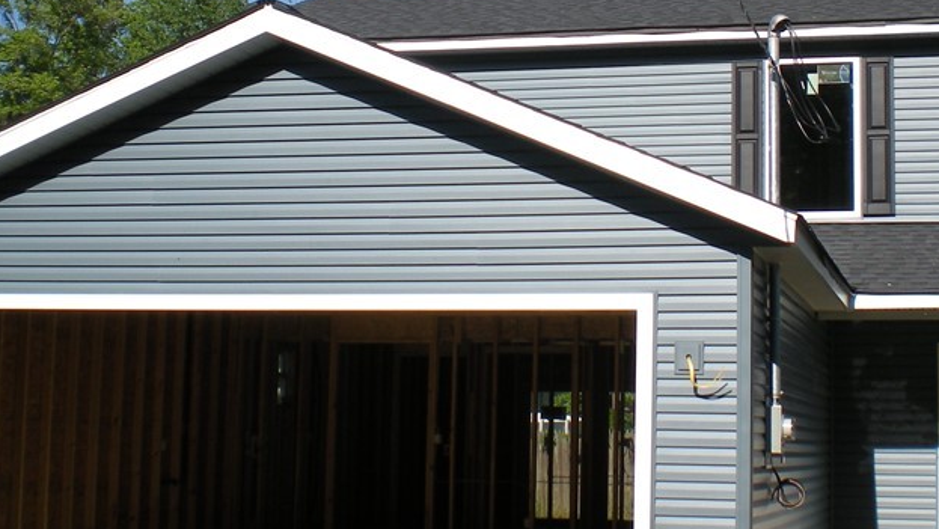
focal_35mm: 68
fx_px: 1694
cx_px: 570
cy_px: 173
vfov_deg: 17.7
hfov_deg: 30.9
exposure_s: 1/540
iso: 64
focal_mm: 6.3
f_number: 4.6
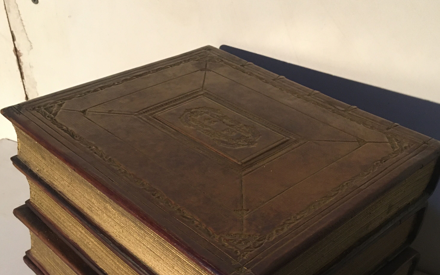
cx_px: 224
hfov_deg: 47.2
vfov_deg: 29.4
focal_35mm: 42
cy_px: 241
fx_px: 504
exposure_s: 1/33
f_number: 2.2
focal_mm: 4.15
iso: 200
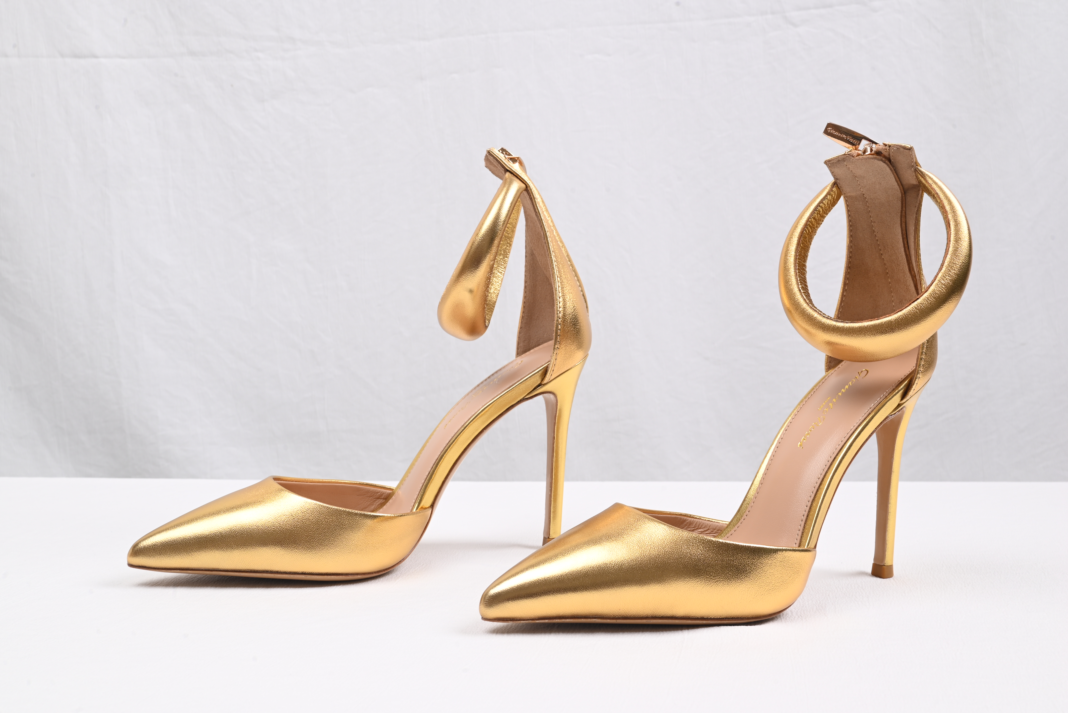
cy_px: 356
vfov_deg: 33.4
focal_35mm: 40
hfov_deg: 48.4
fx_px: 1187
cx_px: 534
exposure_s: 1/2
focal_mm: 40
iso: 100
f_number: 16
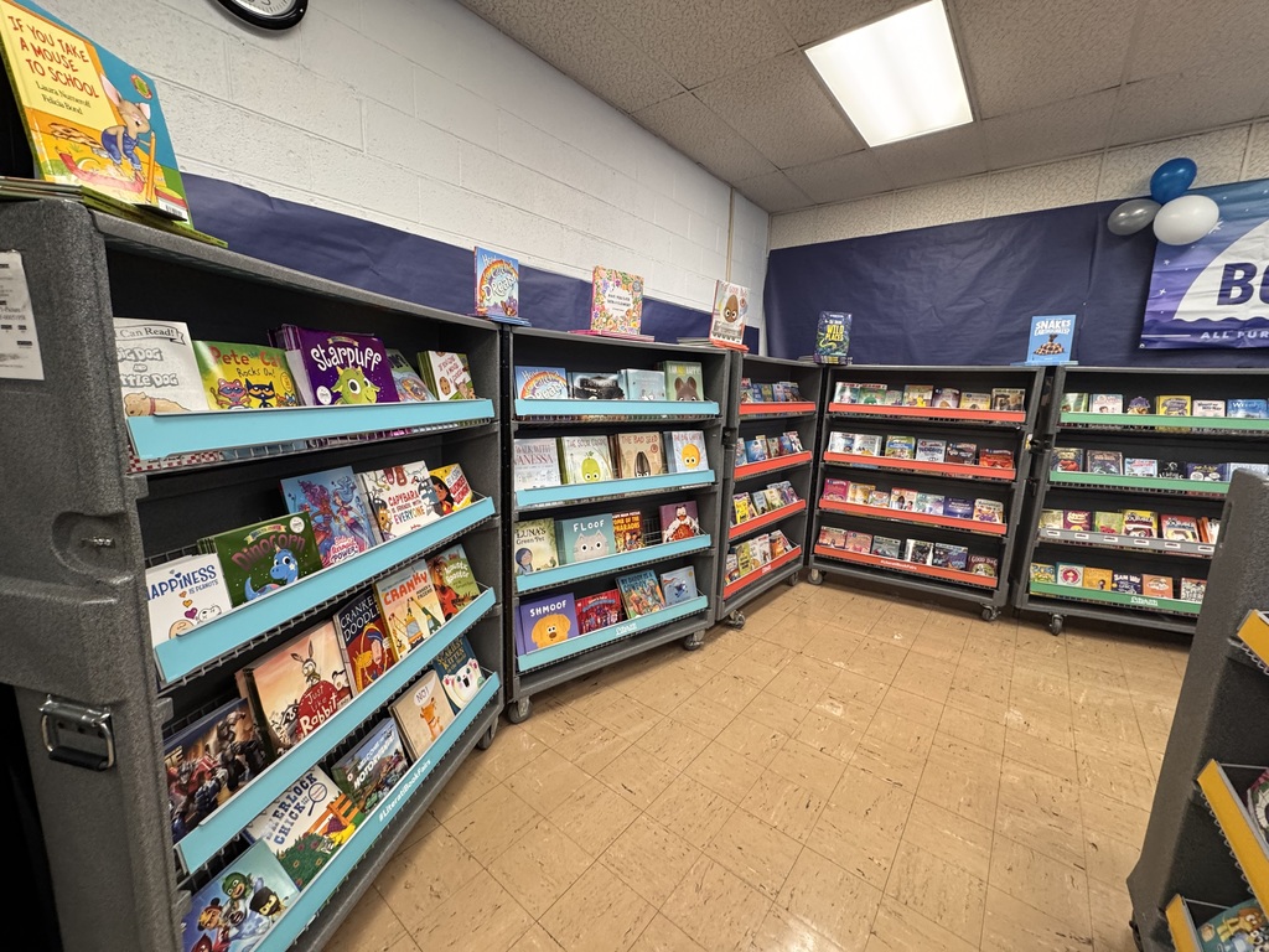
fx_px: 513
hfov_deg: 102.1
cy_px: 476
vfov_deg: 85.7
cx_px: 634
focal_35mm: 14
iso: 200
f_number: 2.2
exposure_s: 1/60
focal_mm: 2.22
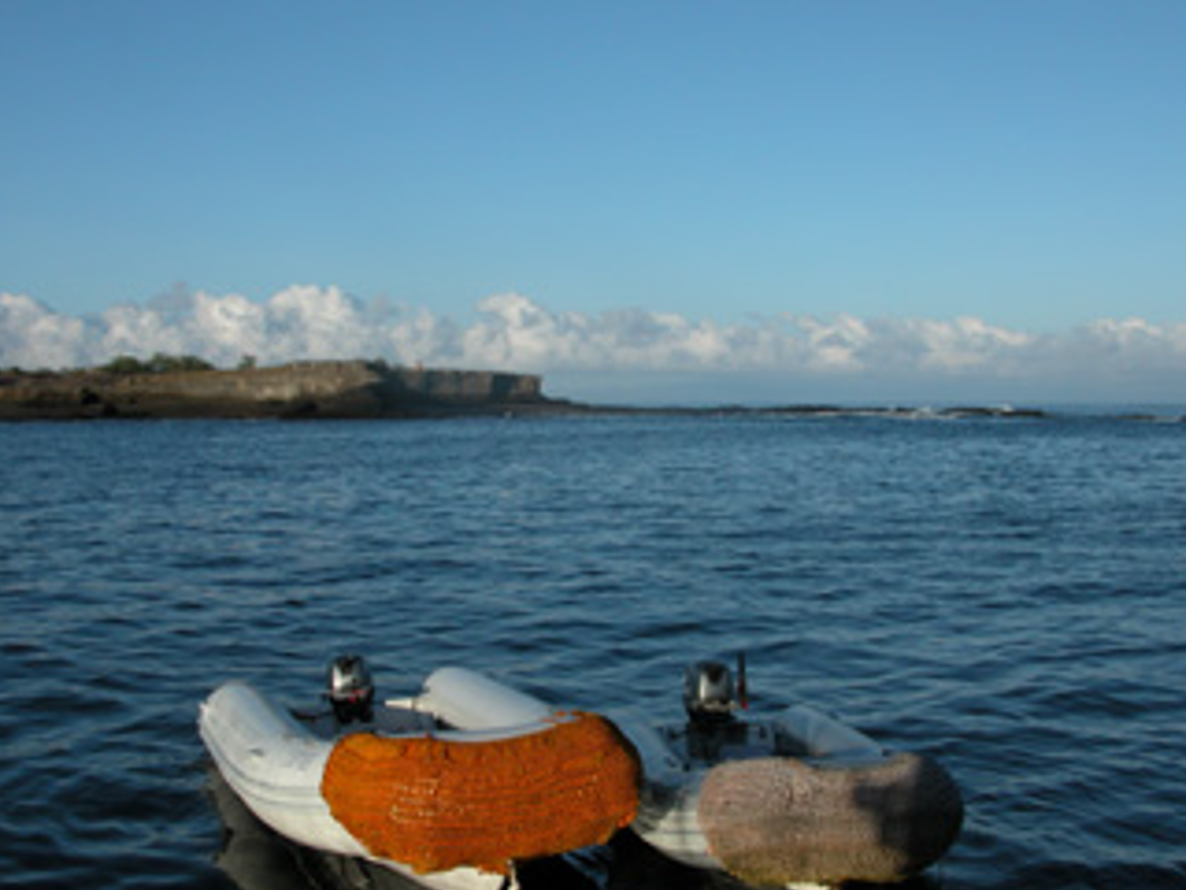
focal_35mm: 42
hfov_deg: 44.8
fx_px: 1439
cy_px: 490
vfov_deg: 34.3
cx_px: 582
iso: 100
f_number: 7.1
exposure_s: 1/367
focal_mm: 8.9
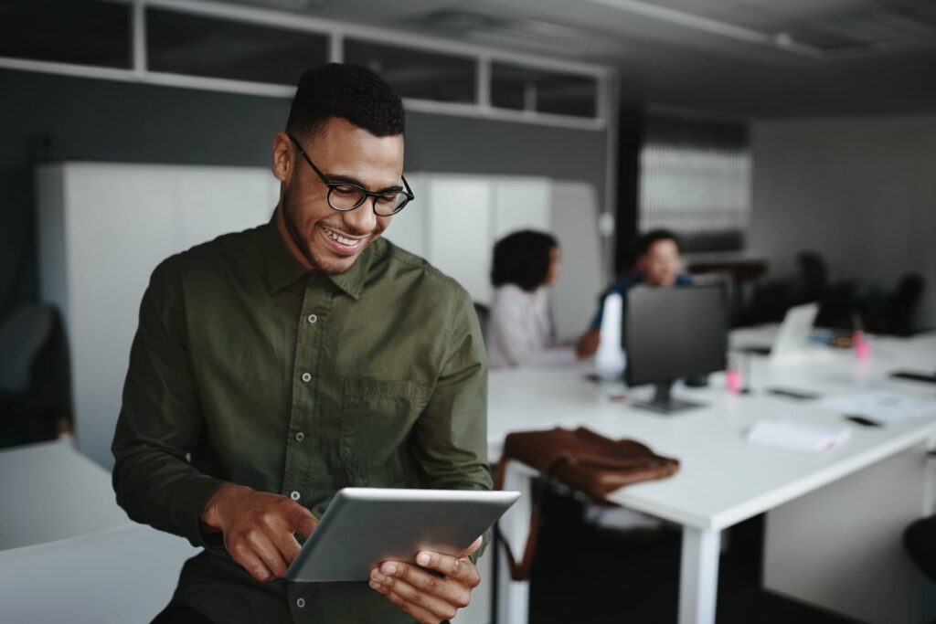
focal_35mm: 35
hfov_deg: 54.4
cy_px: 312
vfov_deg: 37.9
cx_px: 468
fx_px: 910
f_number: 1.8
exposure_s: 1/800
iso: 400
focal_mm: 35
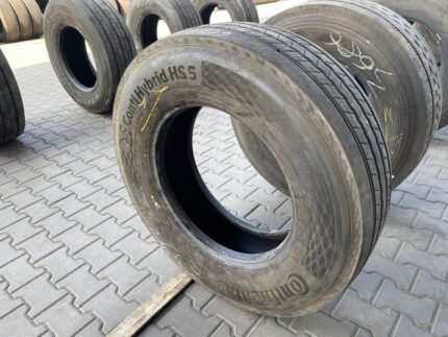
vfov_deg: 53.1
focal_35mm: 26
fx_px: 337
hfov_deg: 67.3
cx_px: 224
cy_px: 168
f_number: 1.8
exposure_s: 1/121
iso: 50
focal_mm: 4.25
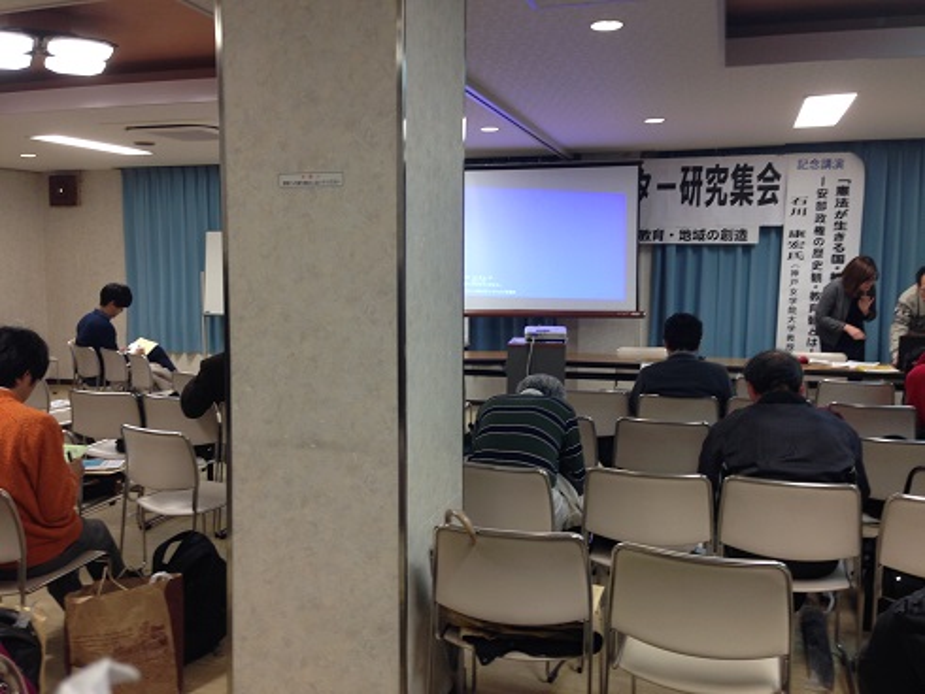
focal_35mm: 33
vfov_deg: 43.0
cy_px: 347
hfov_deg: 55.3
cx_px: 462
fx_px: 882
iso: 50
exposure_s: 1/24
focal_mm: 4.12
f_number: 2.4
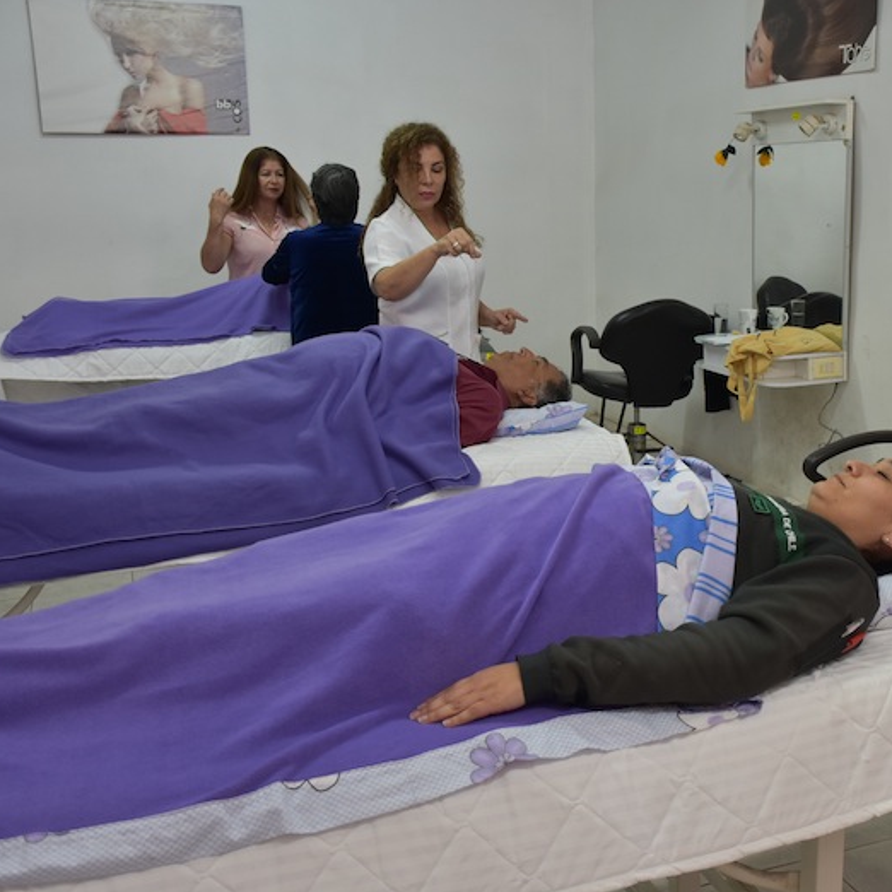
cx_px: 651
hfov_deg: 38.3
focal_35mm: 43
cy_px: 450
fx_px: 1254
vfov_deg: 39.2
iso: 400
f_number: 3.5
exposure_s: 1/60
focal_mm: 22
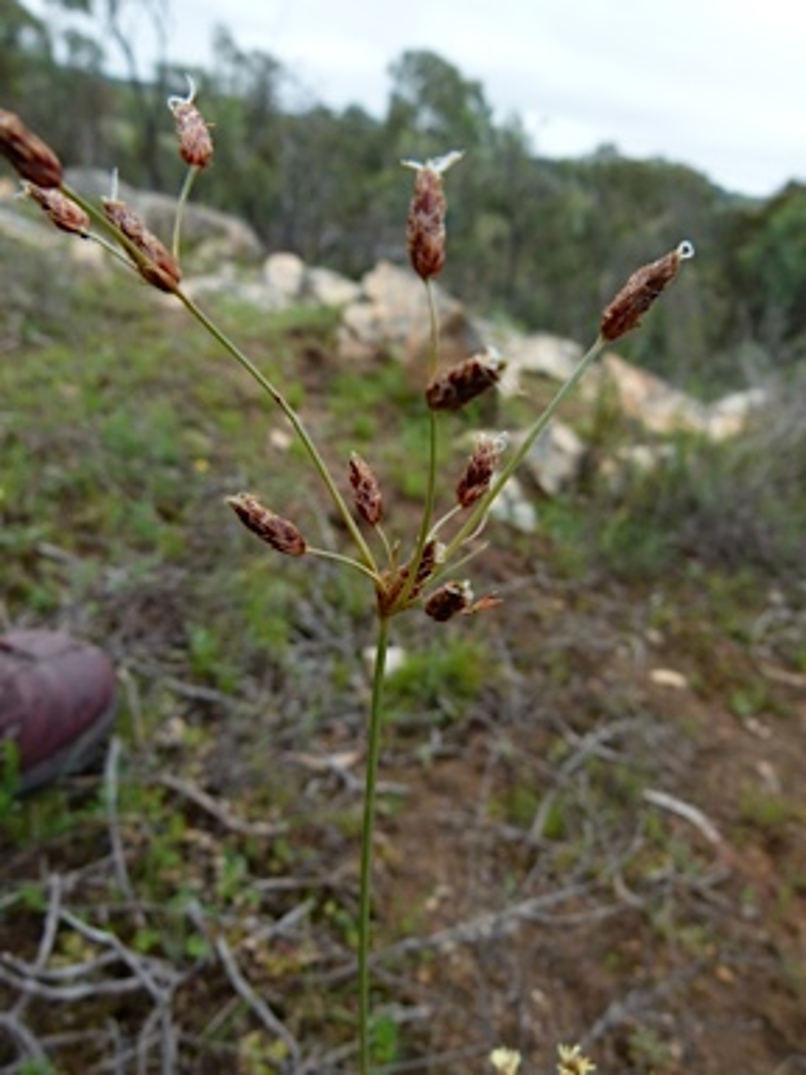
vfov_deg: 69.4
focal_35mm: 25
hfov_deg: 54.9
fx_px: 776
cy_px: 538
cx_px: 403
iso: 100
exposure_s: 1/200
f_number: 4
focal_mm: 4.5
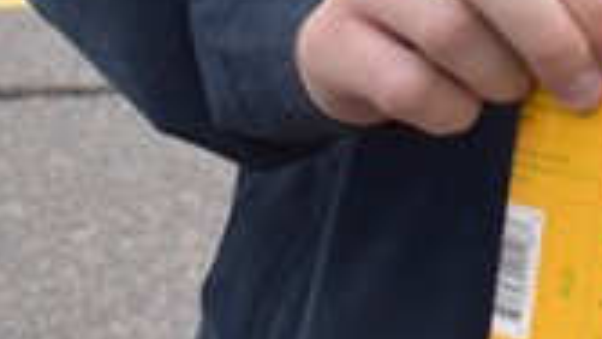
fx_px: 4821
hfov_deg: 6.7
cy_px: -640
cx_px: 1564
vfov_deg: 3.9
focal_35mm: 302
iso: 220
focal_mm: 32
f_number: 8
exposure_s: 1/250
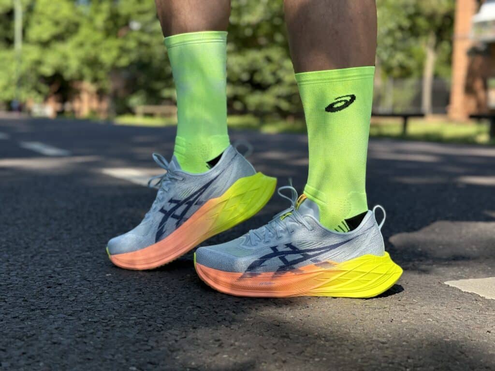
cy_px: 186
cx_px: 248
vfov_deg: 30.3
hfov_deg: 39.7
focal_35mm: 48
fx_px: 686
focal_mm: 6.76
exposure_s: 1/1027
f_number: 1.78
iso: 64
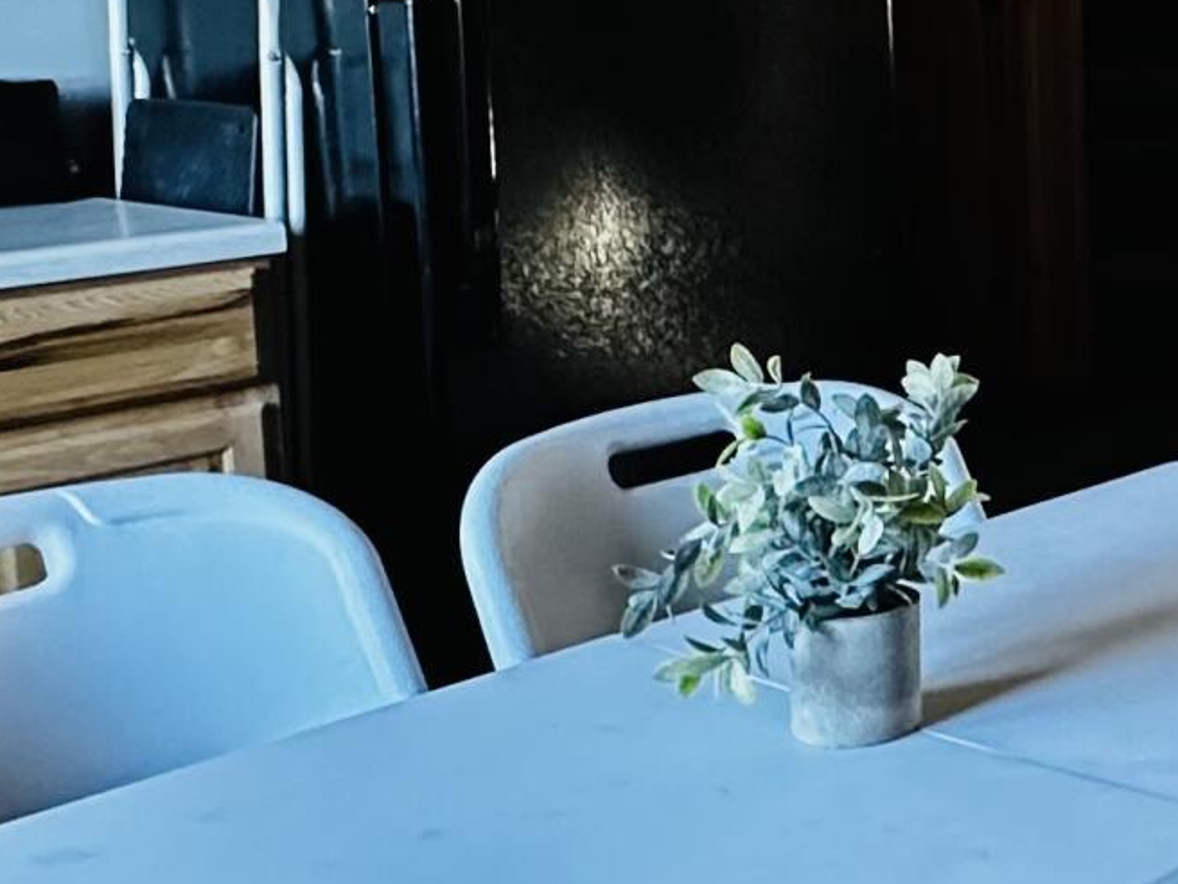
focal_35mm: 64
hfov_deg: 26.3
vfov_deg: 22.5
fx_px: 2178
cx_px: 1478
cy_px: 126
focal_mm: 2.22
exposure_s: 1/60
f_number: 2.2
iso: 500
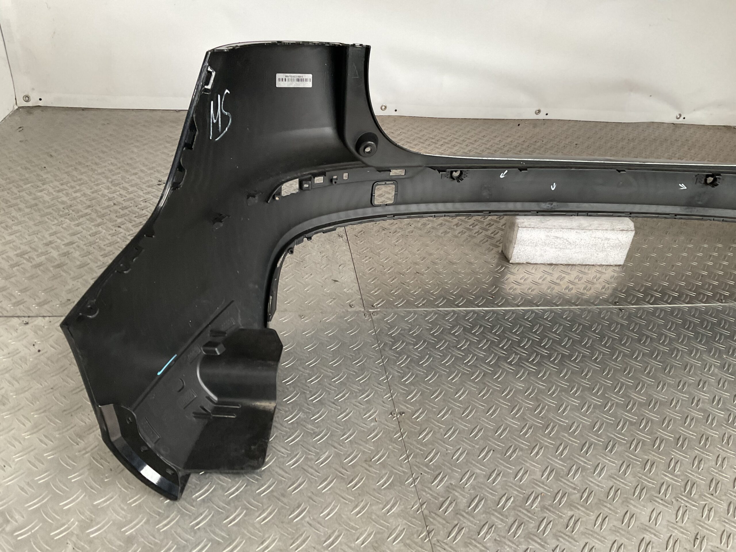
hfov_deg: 61.7
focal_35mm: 29
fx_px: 617
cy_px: 276
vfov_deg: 48.2
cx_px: 368
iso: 125
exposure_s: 1/60
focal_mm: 3
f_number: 1.8
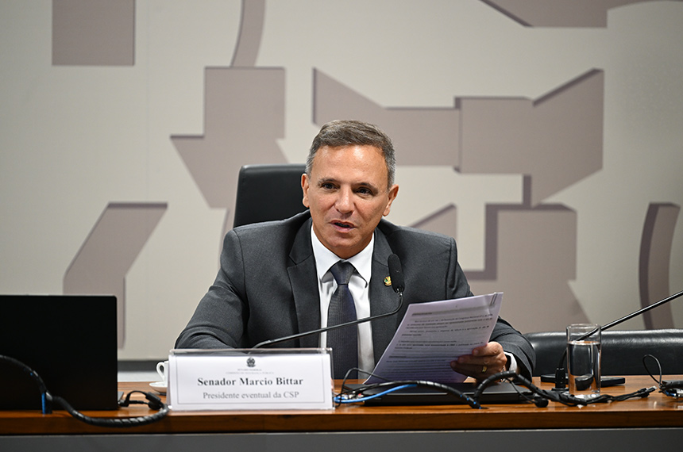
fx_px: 3787
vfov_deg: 6.8
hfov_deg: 10.3
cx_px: 342
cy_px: 226
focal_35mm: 200
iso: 1250
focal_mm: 200
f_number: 2.8
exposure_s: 1/125
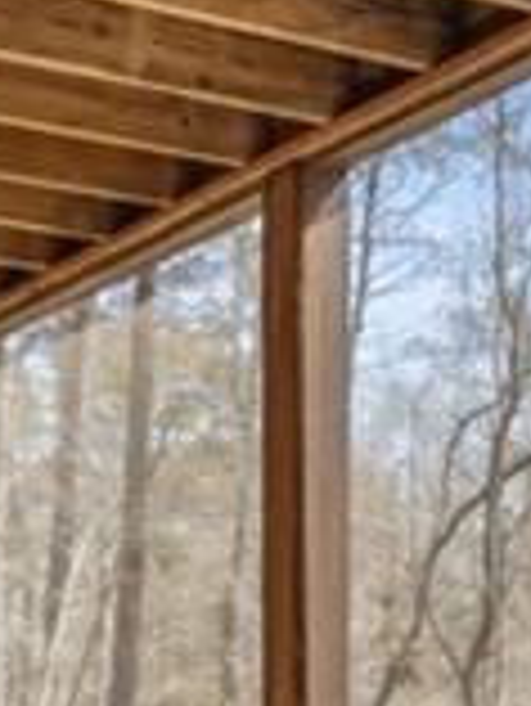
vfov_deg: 18.9
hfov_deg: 14.3
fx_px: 2043
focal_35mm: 100
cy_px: 749
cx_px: 657
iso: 100
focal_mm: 16
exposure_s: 1/125
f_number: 5.6
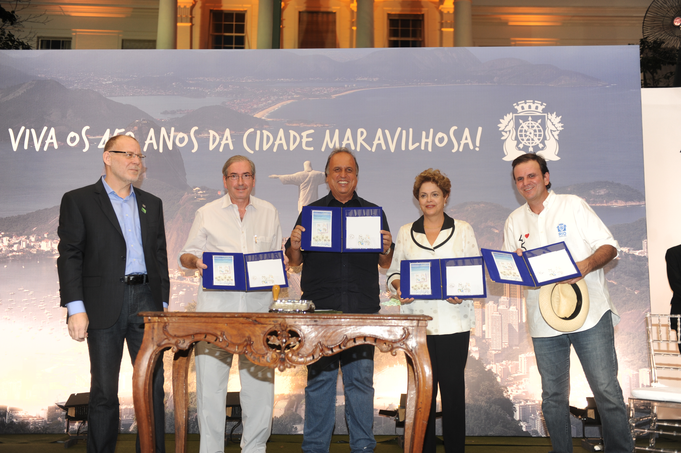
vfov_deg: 35.0
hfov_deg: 50.7
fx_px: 718
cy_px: 226
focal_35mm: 38
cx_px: 340
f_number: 2.8
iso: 400
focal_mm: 38
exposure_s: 1/80
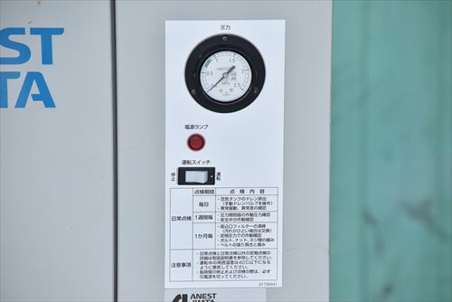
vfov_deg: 6.6
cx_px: 226
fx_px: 2638
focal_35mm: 210
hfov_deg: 9.8
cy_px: 151
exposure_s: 1/2000
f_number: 6.3
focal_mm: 140
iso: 1250
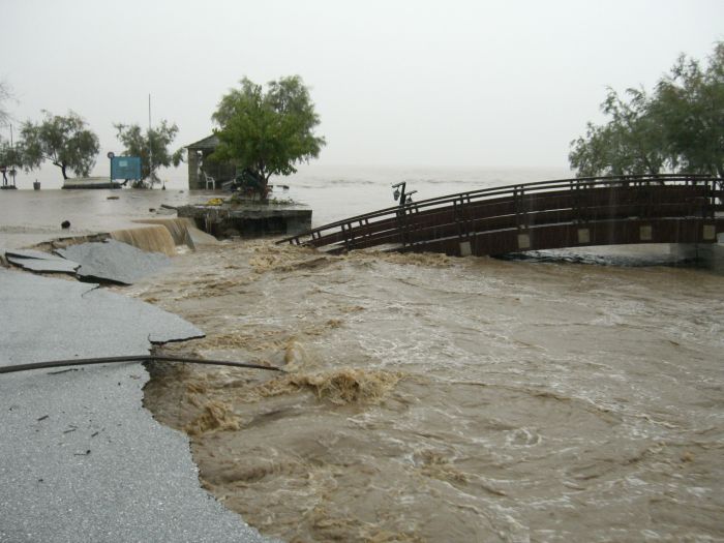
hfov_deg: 49.0
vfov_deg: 37.7
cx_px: 362
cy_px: 272
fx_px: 795
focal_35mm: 38
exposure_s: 1/100
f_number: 2.8
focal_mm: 7.9
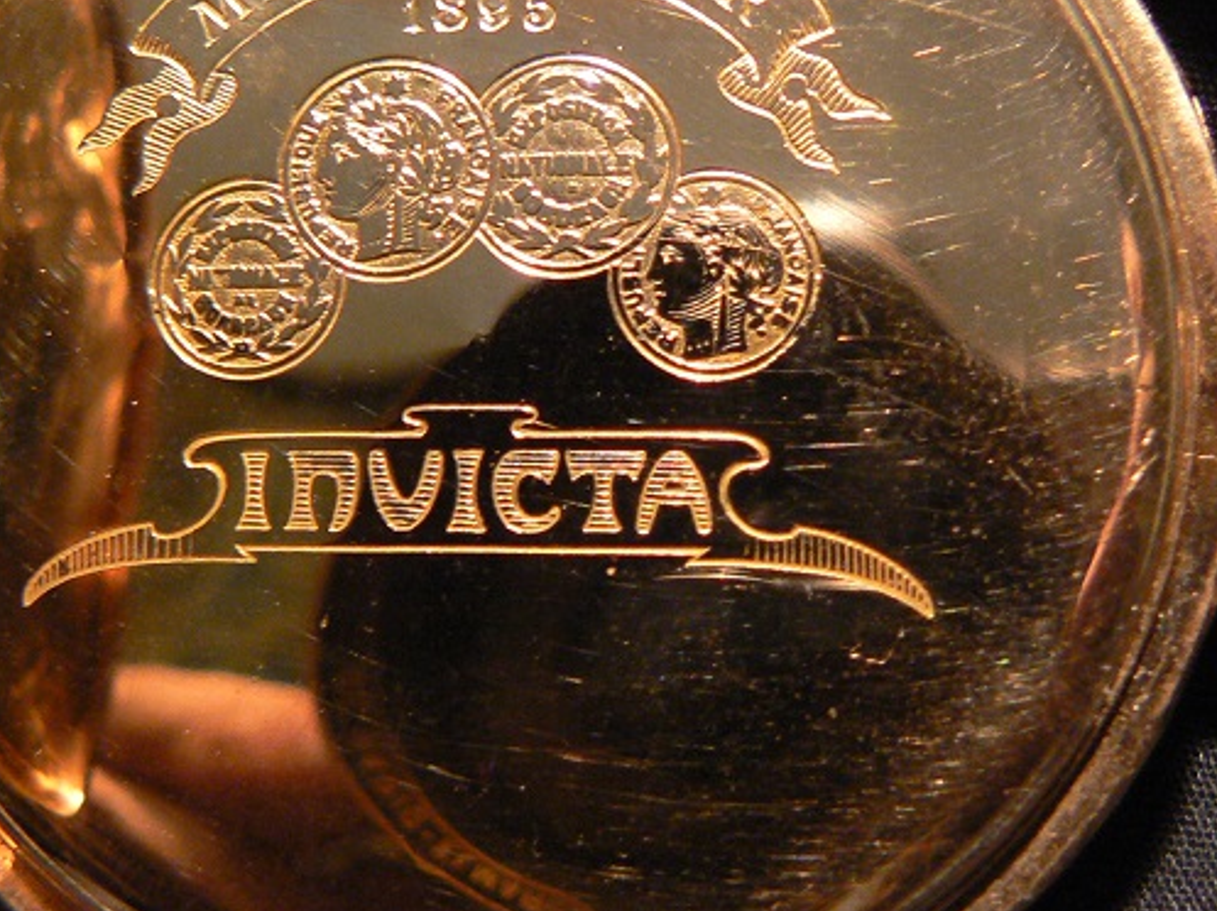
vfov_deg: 25.2
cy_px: 436
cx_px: 480
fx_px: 2038
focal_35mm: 58
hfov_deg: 33.1
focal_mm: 6
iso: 200
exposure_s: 1/15
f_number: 2.8
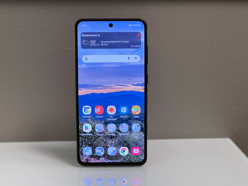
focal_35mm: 77
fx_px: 552
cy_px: 93
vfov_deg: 19.1
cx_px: 124
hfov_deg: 25.3
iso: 400
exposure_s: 1/60
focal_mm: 9
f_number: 2.8
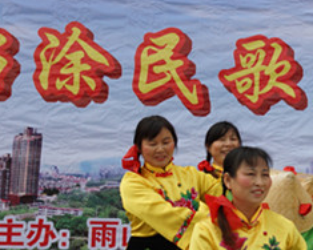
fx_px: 1214
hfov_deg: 13.6
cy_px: 116
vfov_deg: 11.8
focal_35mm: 131
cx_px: 502
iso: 100
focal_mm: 28
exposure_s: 1/125
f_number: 5
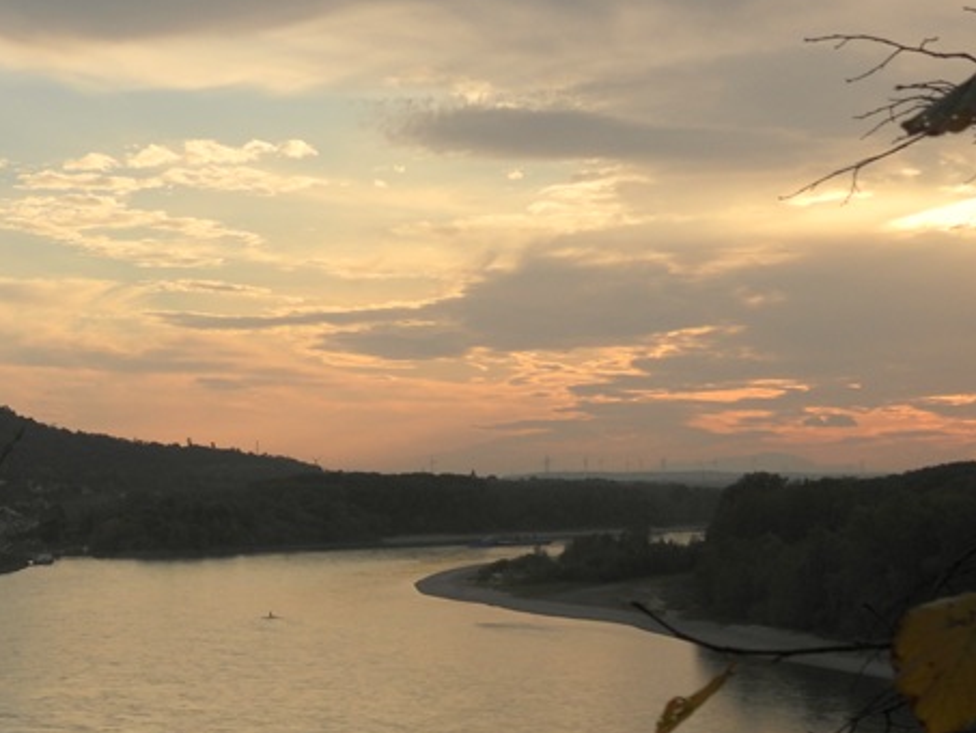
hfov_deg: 23.3
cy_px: 584
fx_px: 2341
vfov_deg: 17.6
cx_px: 254
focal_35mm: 83
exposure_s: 1/1000
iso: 100
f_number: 3.2
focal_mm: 8.4
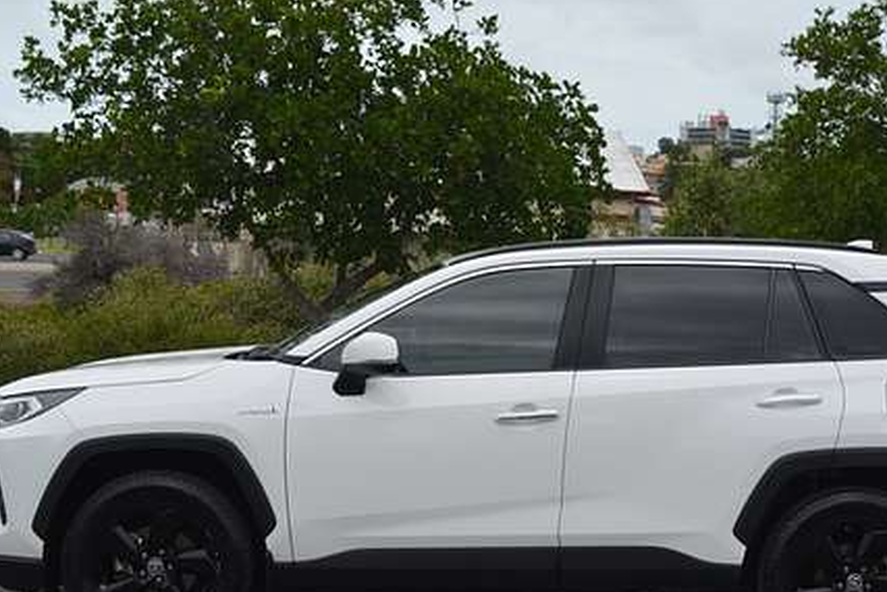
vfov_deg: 18.5
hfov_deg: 27.4
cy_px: 403
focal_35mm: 74
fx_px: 1816
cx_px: 523
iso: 100
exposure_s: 1/250
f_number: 8
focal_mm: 35
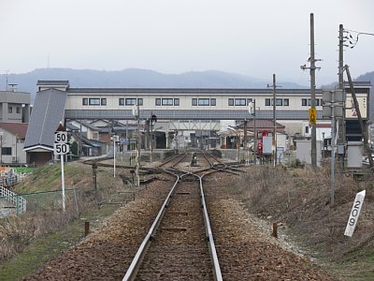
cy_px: 140
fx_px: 1739
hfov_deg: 12.3
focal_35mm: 161
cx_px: 187
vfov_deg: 9.2
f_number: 5
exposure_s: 1/100
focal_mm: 34.1
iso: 80
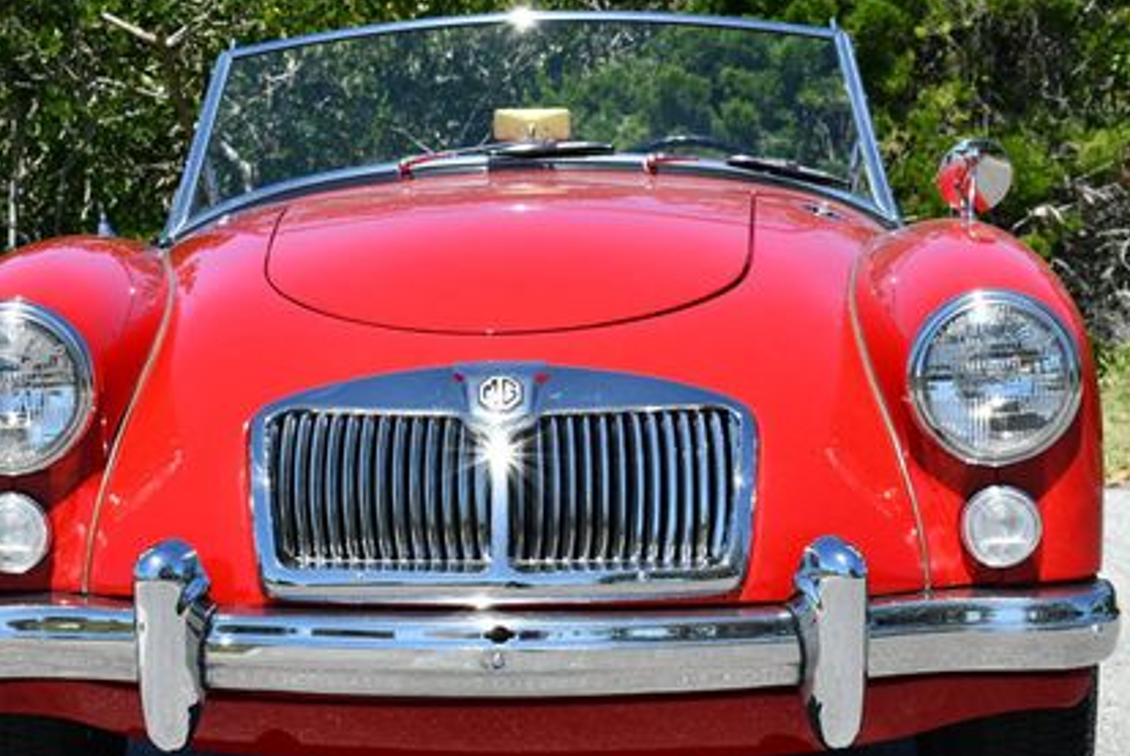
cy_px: 420
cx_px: 480
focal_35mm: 105
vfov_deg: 13.1
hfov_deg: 19.4
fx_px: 3299
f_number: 8
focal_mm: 34
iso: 100
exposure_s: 1/250
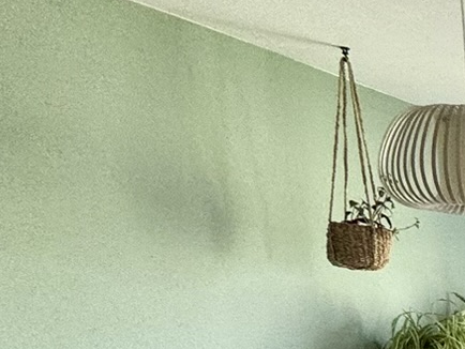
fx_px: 887
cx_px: 1046
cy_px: 440
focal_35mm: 66
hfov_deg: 16.5
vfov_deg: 20.5
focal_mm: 2.22
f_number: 2.2
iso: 80
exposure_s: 1/100
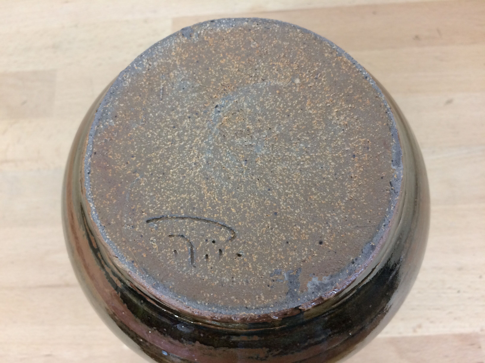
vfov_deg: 48.2
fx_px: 406
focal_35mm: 29
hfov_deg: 61.7
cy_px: 182
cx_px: 242
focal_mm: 4.15
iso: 100
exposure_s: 1/33
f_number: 2.2
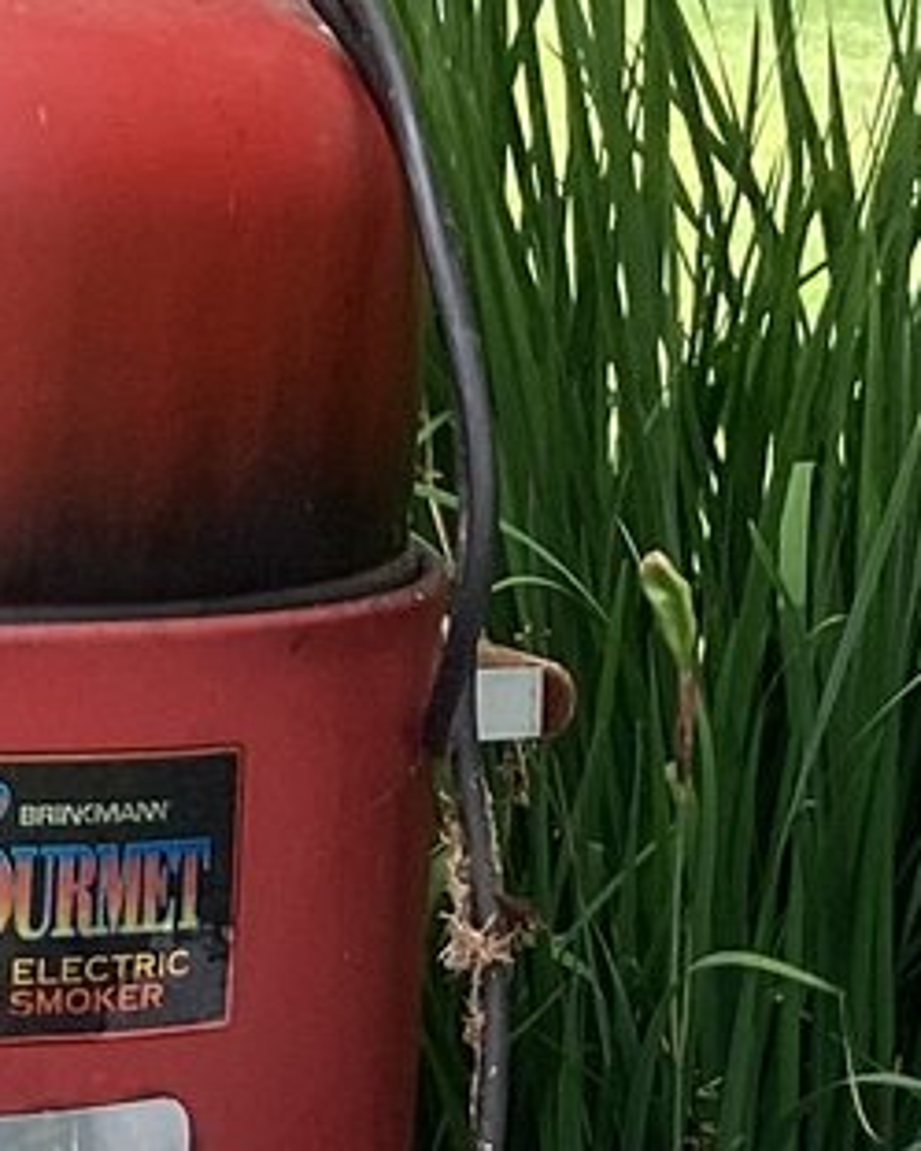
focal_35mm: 147
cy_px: 1623
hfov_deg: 10.5
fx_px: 5006
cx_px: 390
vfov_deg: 12.6
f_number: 2.4
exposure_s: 1/120
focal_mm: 3.3
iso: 64
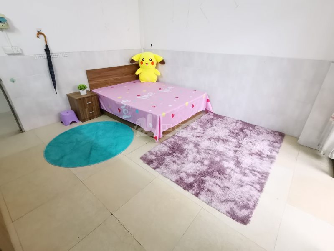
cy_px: 126
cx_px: 167
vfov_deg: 74.7
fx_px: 164
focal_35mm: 17
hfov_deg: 91.0
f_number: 2.4
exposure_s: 1/25
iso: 500
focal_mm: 1.78
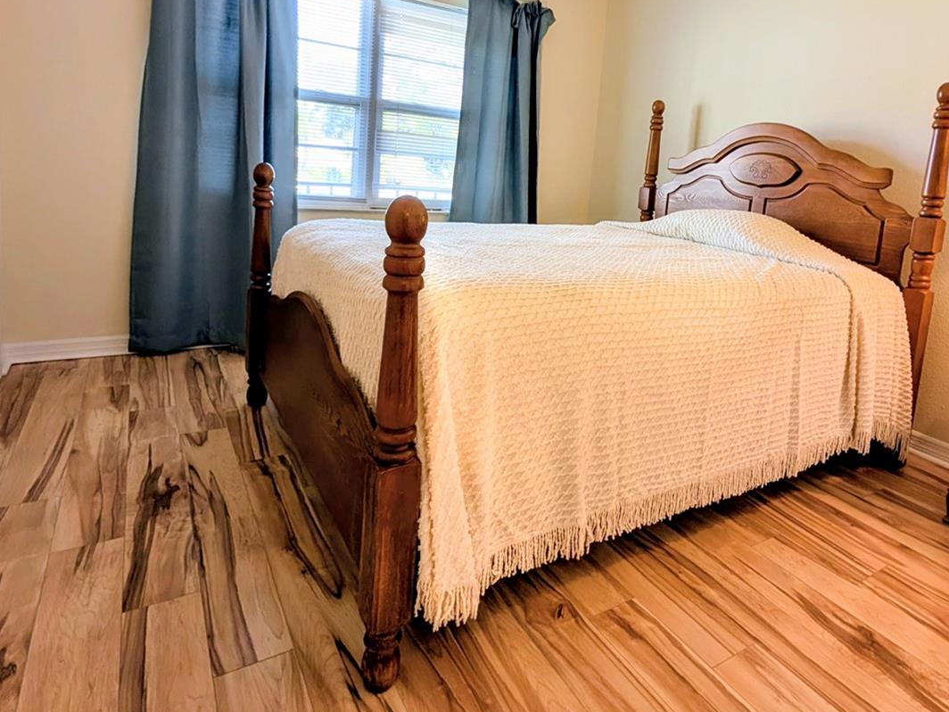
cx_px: 547
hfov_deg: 87.1
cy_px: 239
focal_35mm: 18
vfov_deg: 69.6
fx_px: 493
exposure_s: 1/120
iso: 75
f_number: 1.7
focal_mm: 2.02
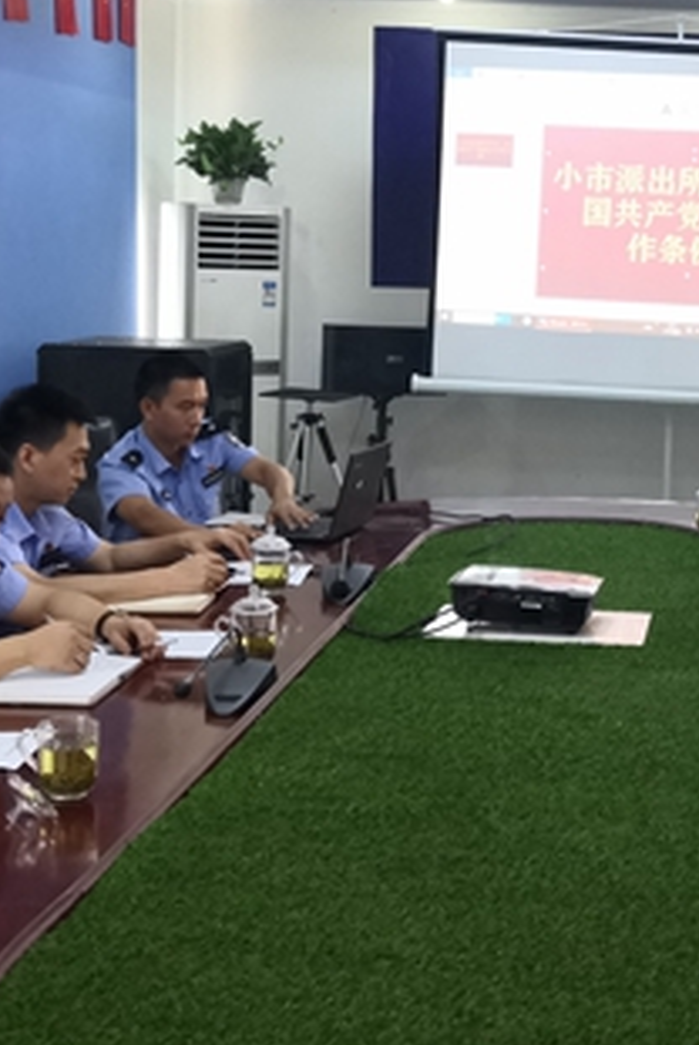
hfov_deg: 21.4
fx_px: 1802
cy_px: 376
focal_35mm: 62
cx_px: 652
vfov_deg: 32.2
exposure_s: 1/33.3
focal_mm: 3.95
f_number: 1.8
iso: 200
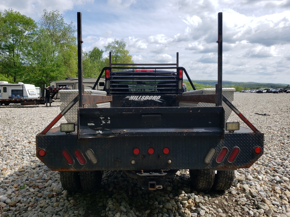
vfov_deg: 51.4
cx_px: 141
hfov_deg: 65.3
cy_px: 111
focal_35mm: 27
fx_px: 226
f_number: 1.5
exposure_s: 1/3333
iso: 50
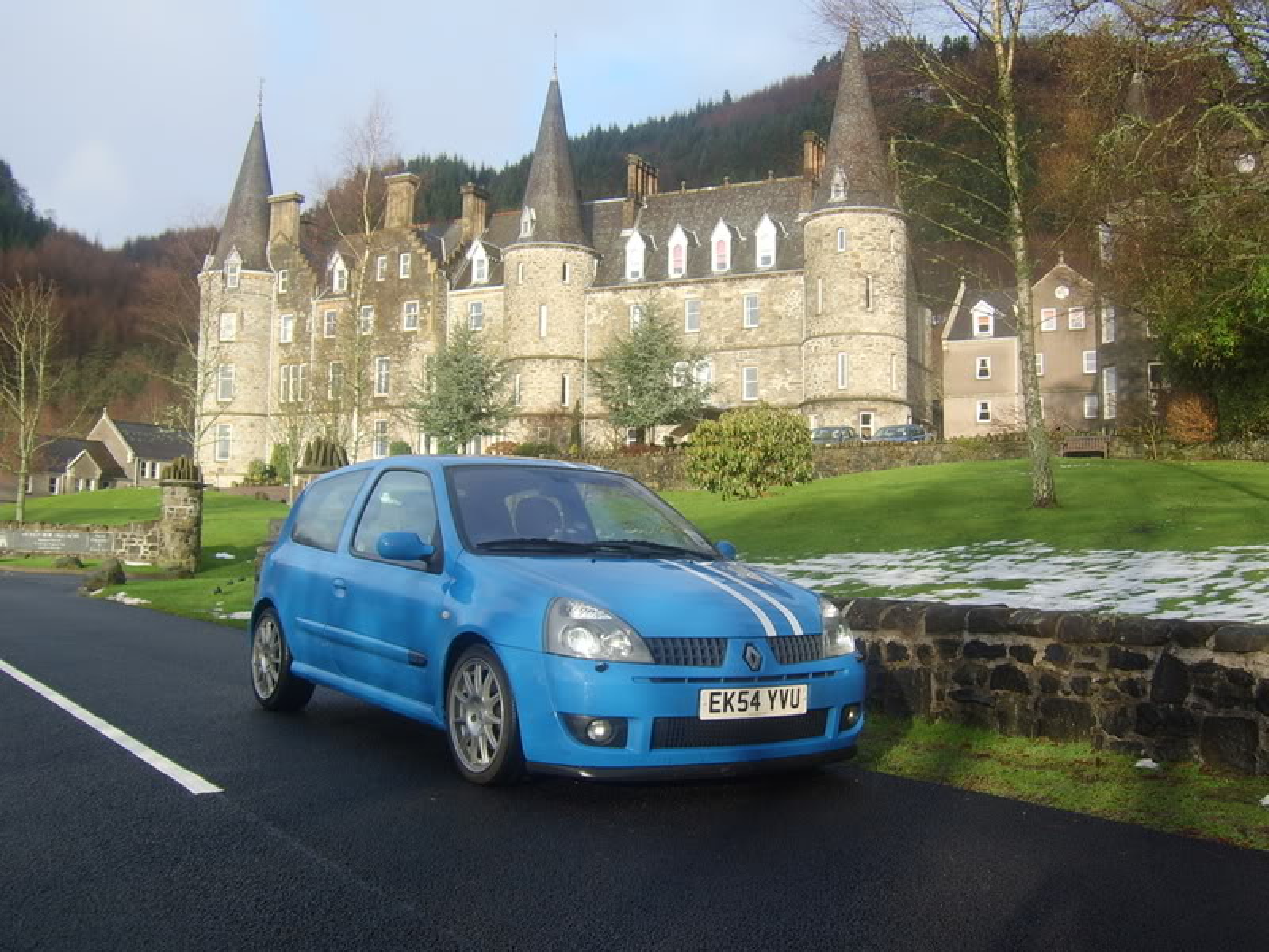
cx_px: 634
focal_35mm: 31
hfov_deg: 58.4
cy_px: 476
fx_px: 1136
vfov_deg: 45.4
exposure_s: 1/162
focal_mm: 8.13
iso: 50
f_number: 4
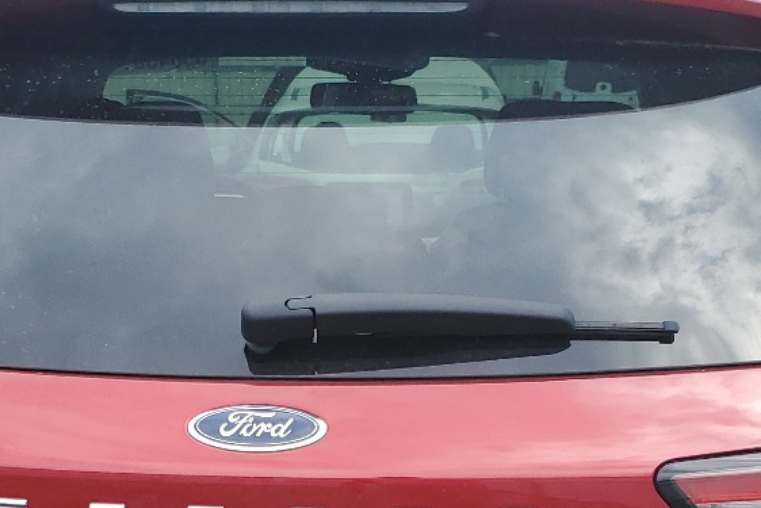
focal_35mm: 77
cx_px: 256
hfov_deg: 26.2
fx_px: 1628
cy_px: 650
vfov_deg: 16.8
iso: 50
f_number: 1.5
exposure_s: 1/1111
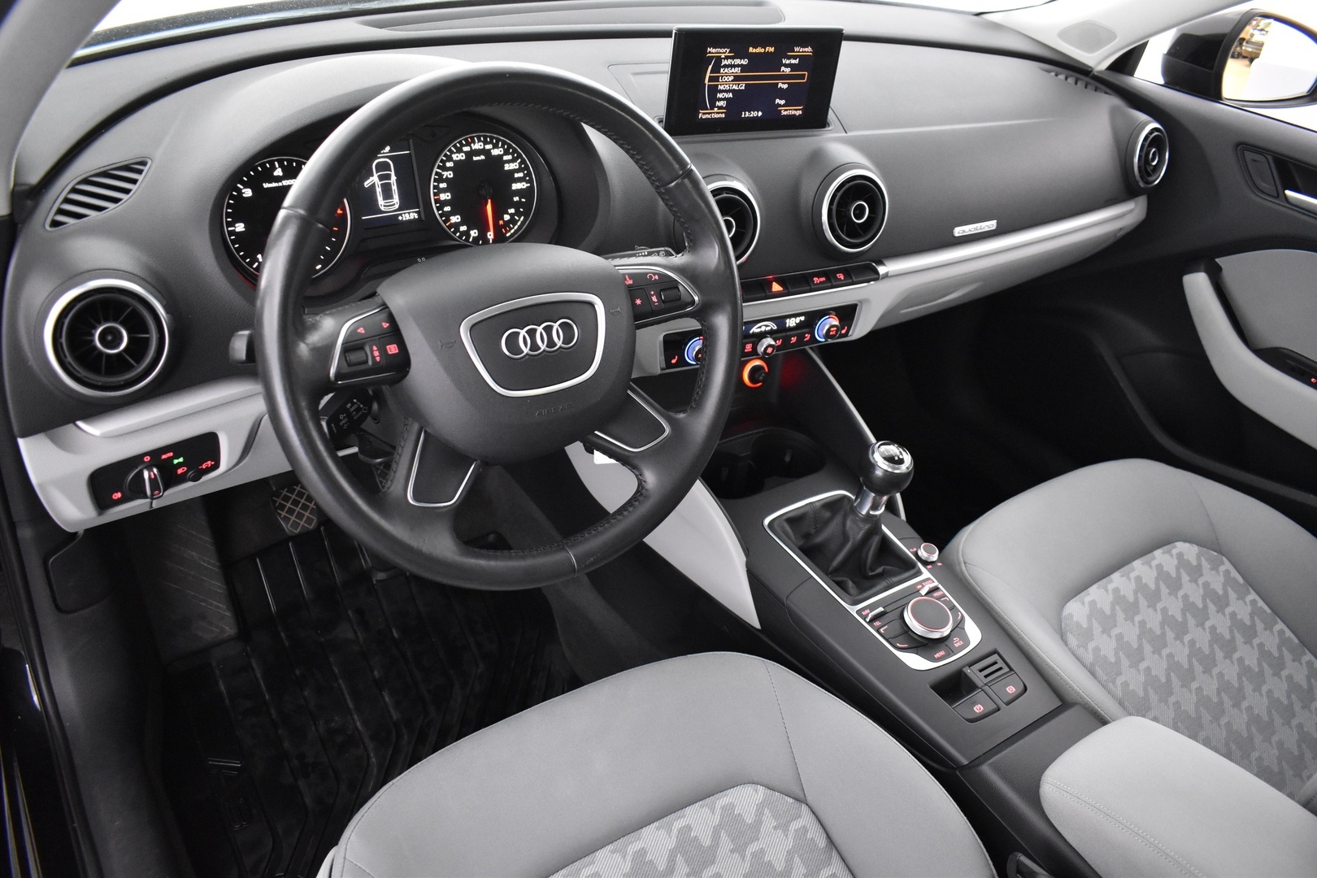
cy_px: 439
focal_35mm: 27
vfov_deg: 47.9
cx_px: 658
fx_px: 988
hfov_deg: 67.4
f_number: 3.5
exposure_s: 1/20
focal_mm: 18
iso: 3200
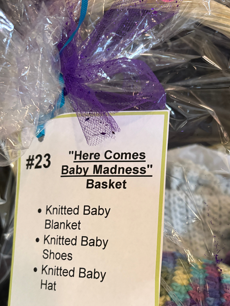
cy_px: 211
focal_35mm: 36
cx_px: 135
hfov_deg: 39.5
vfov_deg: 50.2
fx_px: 319
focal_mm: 5.96
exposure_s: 1/40
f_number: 1.6
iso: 500
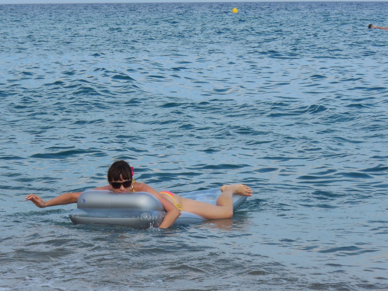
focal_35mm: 150
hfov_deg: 13.2
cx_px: 156
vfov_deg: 9.9
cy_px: 196
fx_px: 1681
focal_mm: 18.7
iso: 125
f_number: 5
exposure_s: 1/500
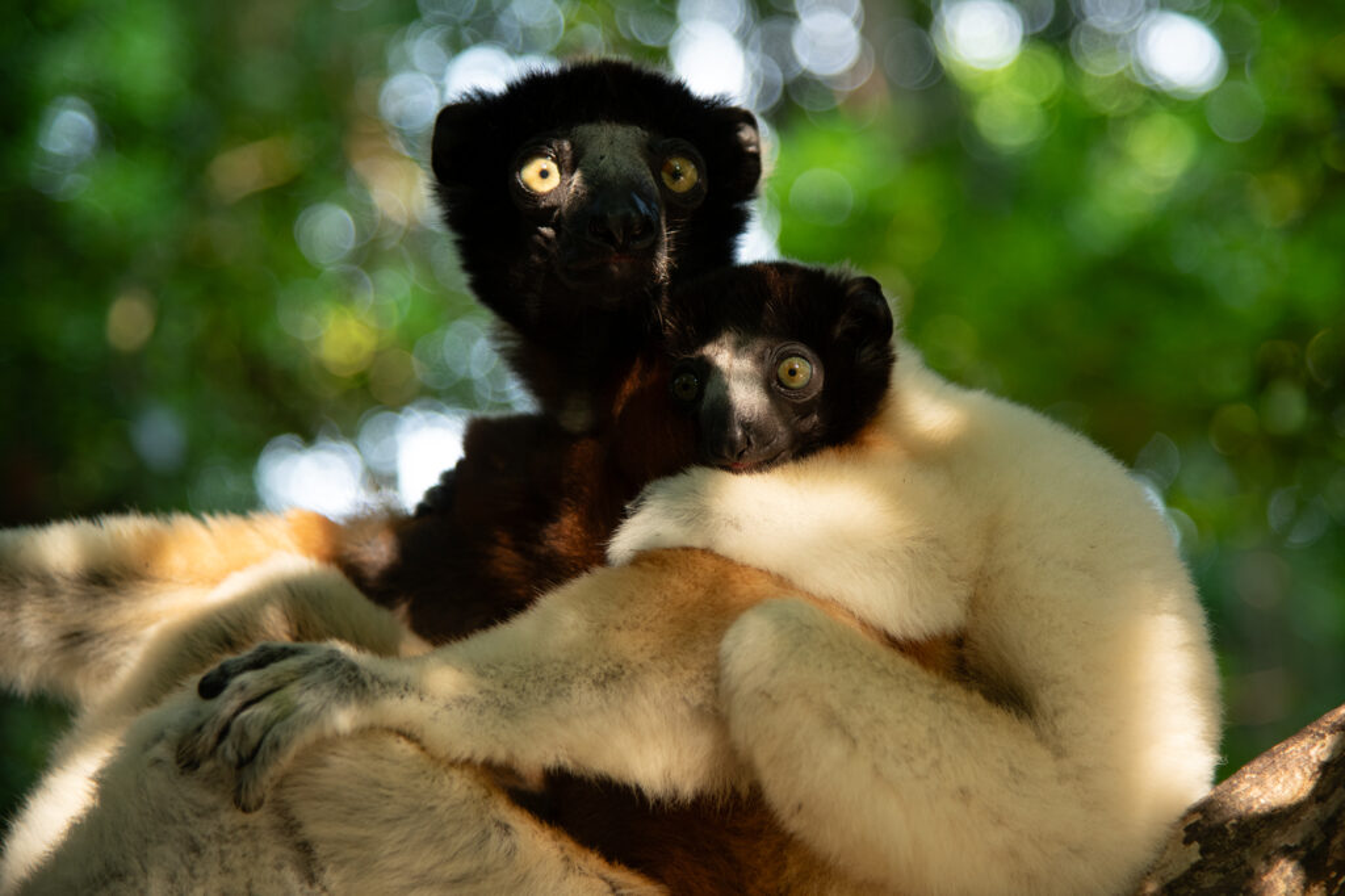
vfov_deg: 14.0
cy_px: 448
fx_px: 3660
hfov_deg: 20.8
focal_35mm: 98
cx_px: 672
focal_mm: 98
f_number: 4
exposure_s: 1/100
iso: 400
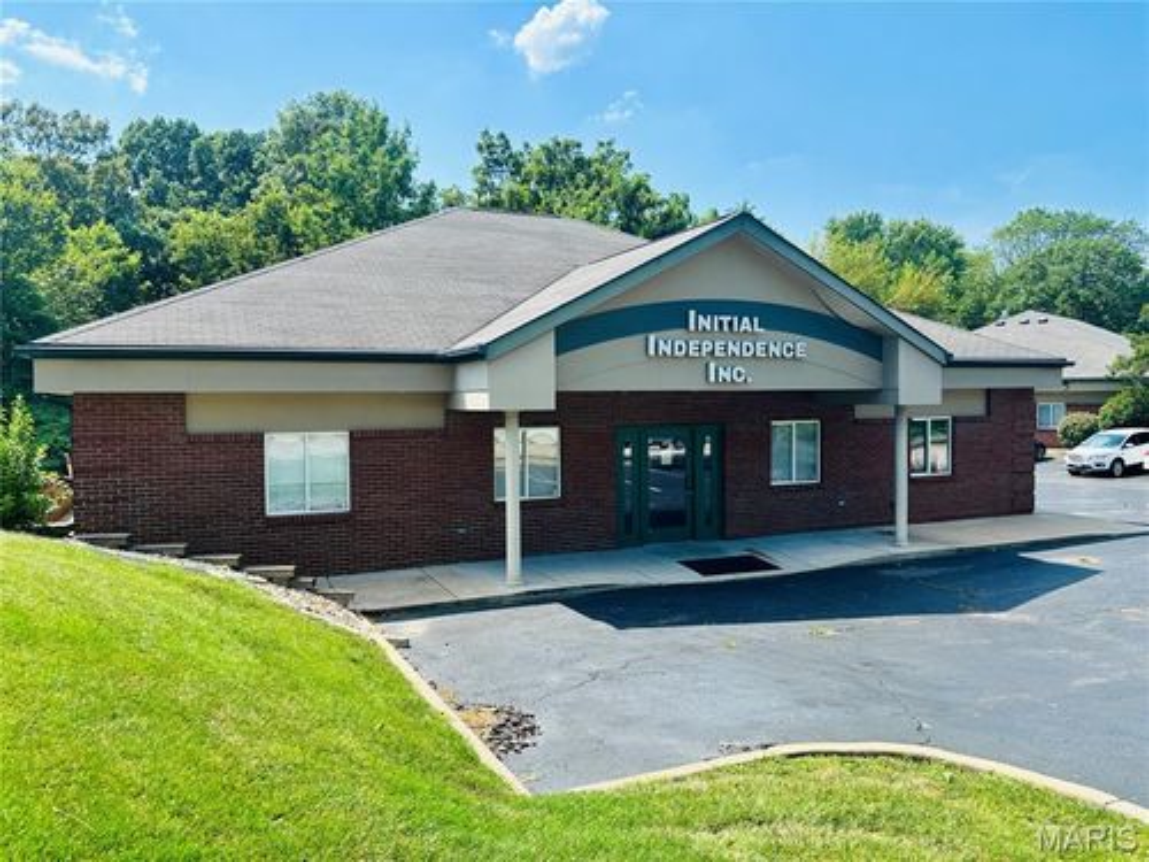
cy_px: 431
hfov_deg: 67.3
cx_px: 574
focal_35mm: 26
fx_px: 863
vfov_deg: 53.1
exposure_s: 1/2193
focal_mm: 5.96
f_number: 1.6
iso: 50
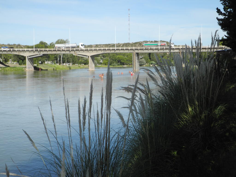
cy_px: 88
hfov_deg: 28.6
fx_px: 464
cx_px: 118
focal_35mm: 68
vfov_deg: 21.6
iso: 100
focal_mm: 14.5
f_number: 4
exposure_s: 1/1000
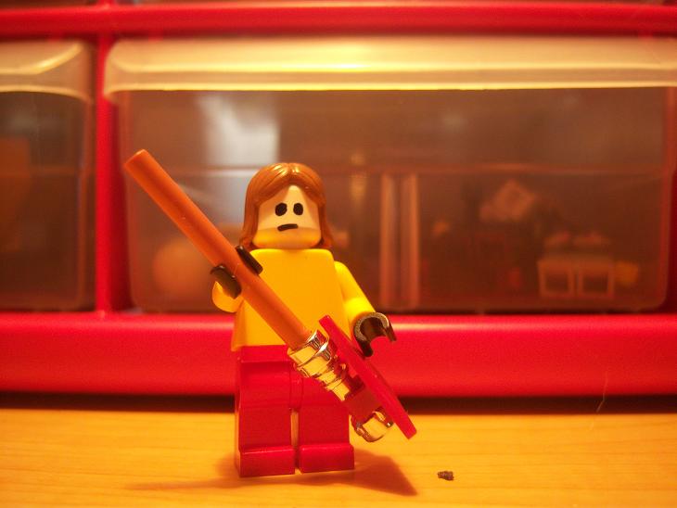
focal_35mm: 36
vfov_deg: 39.7
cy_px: 254
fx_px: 704
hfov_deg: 51.3
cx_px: 338
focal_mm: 7.5
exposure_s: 1/50
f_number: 2.8
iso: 160
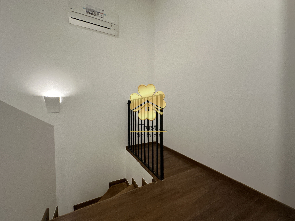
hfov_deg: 102.1
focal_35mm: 14
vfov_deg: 85.7
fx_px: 119
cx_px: 148
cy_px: 110
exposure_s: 1/50
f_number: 2.2
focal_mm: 2.22
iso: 400
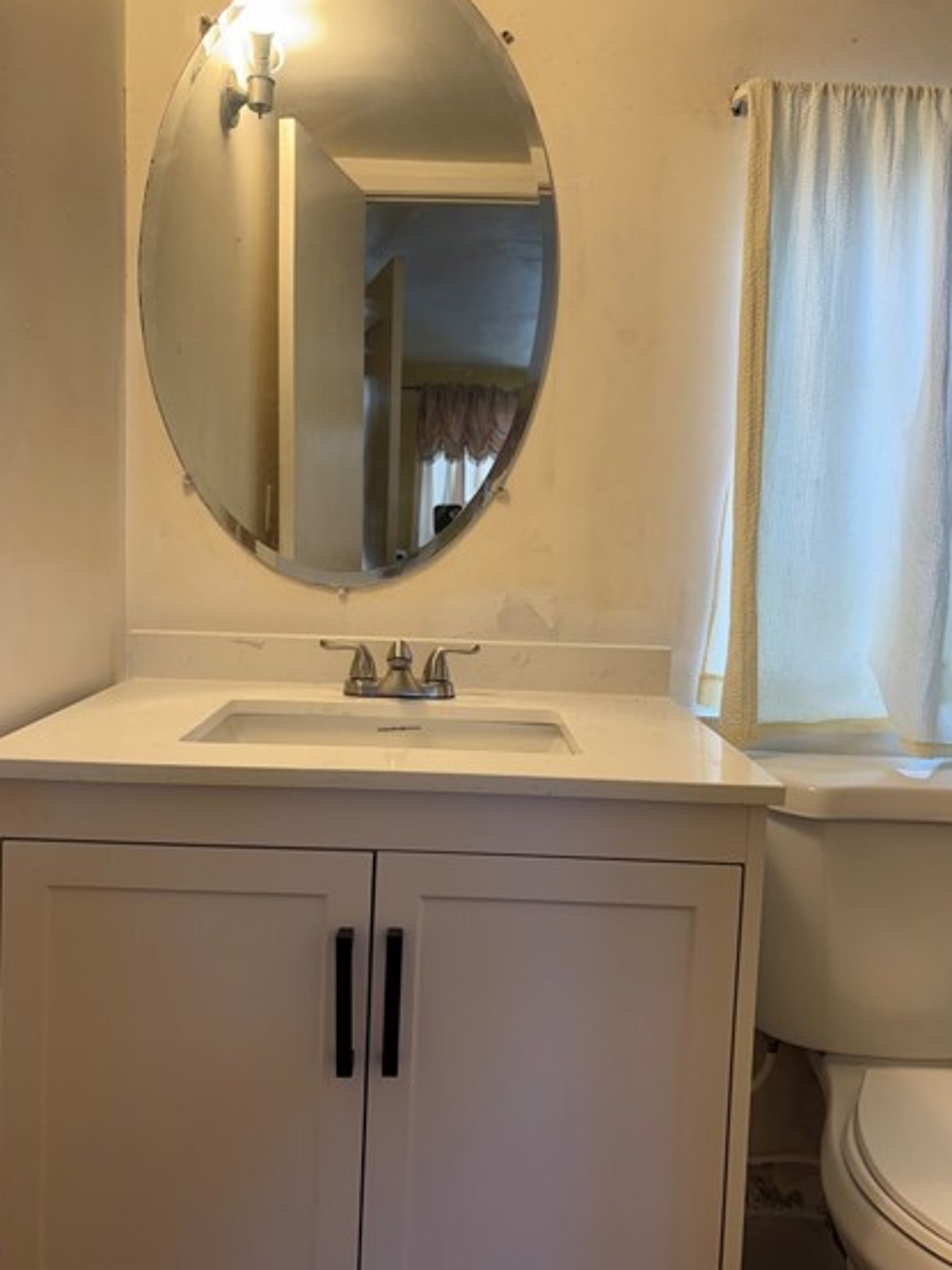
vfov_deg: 60.0
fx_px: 1100
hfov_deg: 46.8
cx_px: 469
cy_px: 613
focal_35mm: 30
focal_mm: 5.96
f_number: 1.6
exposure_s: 1/120
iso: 40
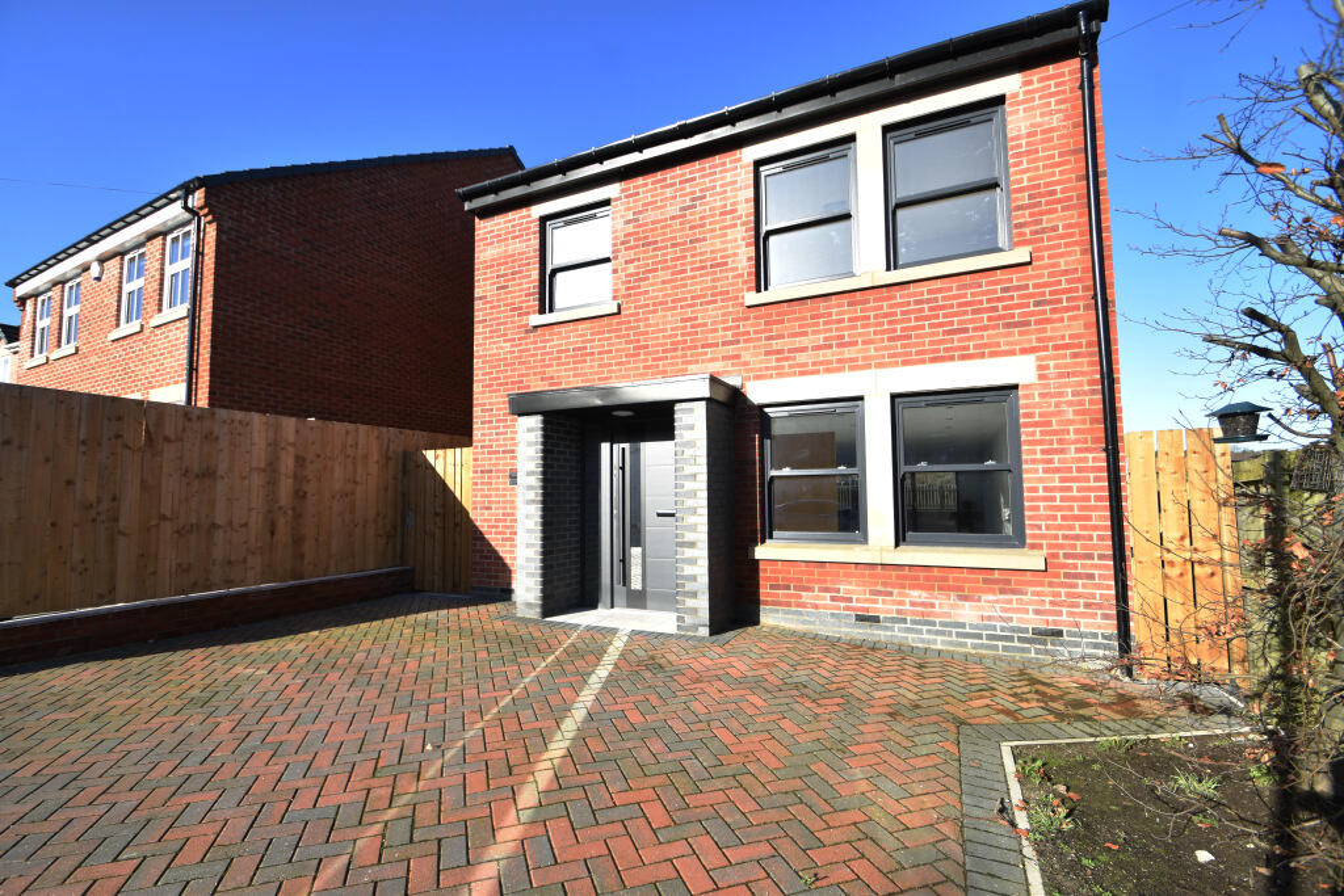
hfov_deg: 100.4
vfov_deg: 77.3
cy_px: 448
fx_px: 560
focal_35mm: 15
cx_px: 672
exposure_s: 1/250
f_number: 8
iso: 125
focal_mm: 10
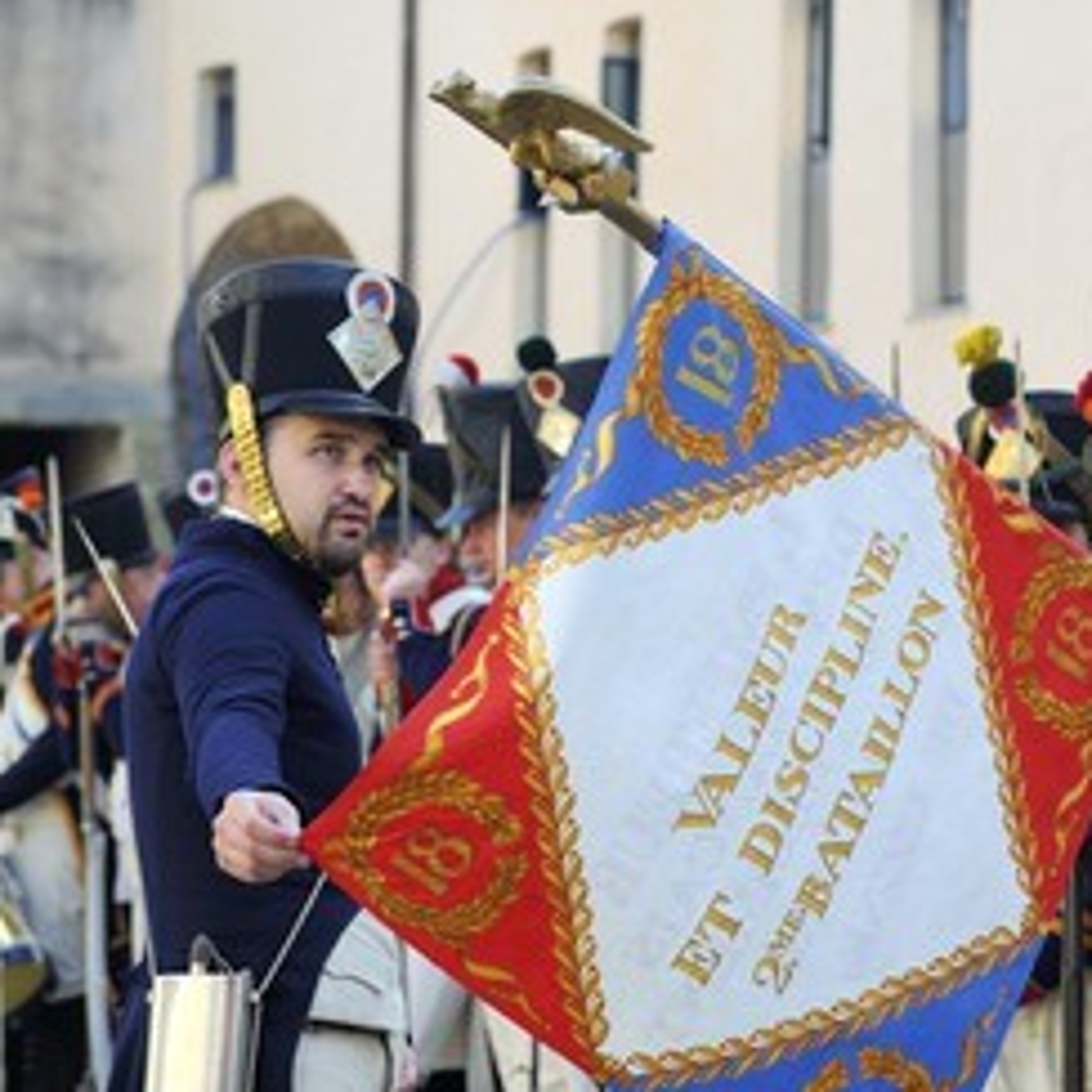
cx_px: 931
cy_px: 622
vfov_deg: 14.9
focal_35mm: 117
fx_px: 4176
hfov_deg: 14.8
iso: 200
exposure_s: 1/200
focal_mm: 80
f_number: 5
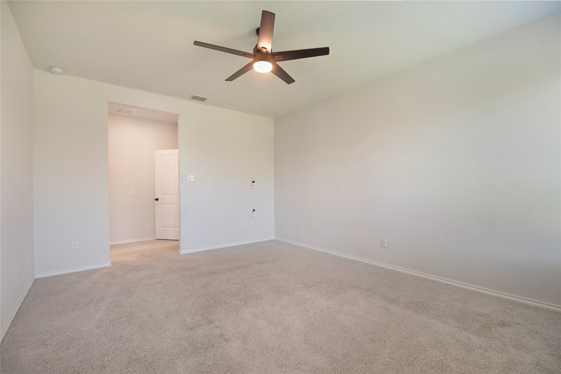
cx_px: 280
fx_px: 234
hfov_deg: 100.4
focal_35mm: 15
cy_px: 187
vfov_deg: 77.3
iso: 100
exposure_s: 1/4
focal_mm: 10
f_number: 11
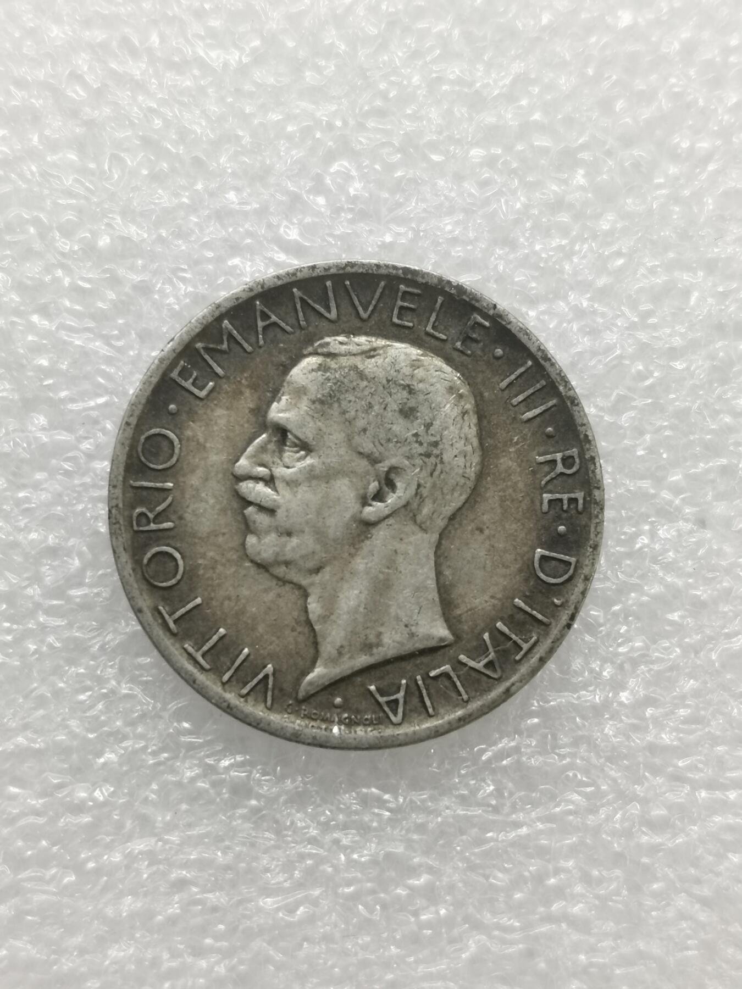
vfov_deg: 28.2
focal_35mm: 69
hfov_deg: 21.3
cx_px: 371
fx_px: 1972
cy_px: 494
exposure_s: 1/100
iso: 80
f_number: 1.6
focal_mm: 5.56
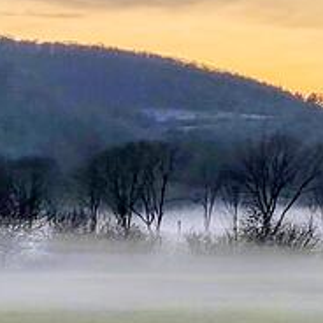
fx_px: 2882
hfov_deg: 6.4
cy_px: 248
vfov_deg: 6.4
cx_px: -63
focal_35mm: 273
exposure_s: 1/90.5
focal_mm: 6.19
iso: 80
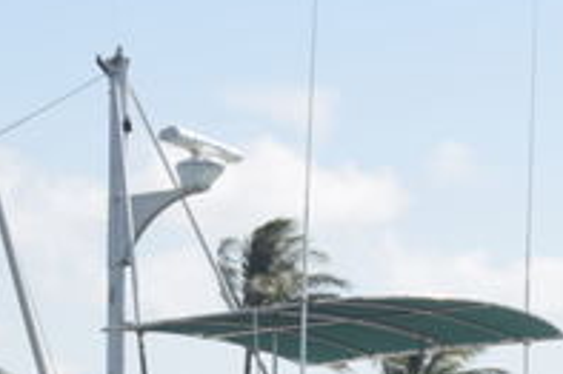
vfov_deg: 5.4
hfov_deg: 8.2
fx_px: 3930
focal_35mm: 252
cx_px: 443
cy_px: 508
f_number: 9
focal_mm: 55
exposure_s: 1/320
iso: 200
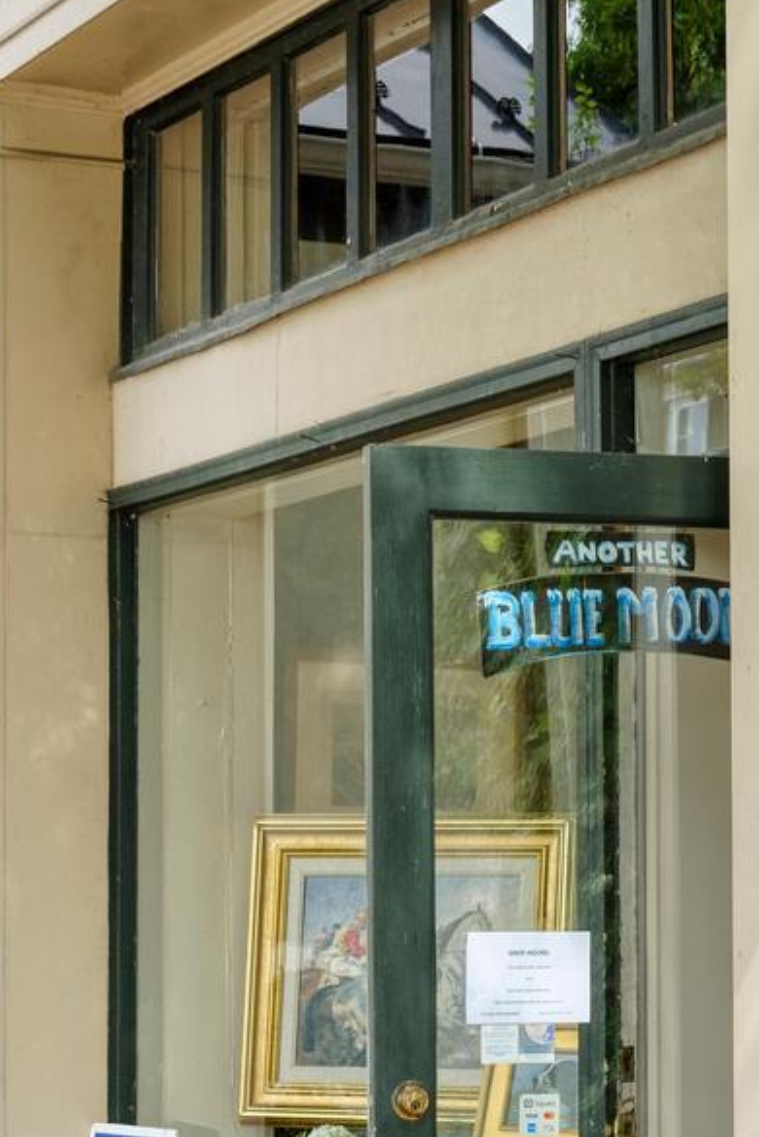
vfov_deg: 20.4
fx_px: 3159
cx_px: 544
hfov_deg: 13.7
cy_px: 635
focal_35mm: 100
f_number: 5.6
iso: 320
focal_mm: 38
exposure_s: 1/200
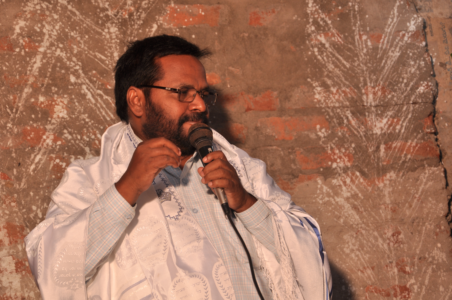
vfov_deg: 14.7
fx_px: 1166
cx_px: 226
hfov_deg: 21.9
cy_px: 150
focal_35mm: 93
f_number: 6.3
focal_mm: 62
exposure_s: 1/100
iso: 200
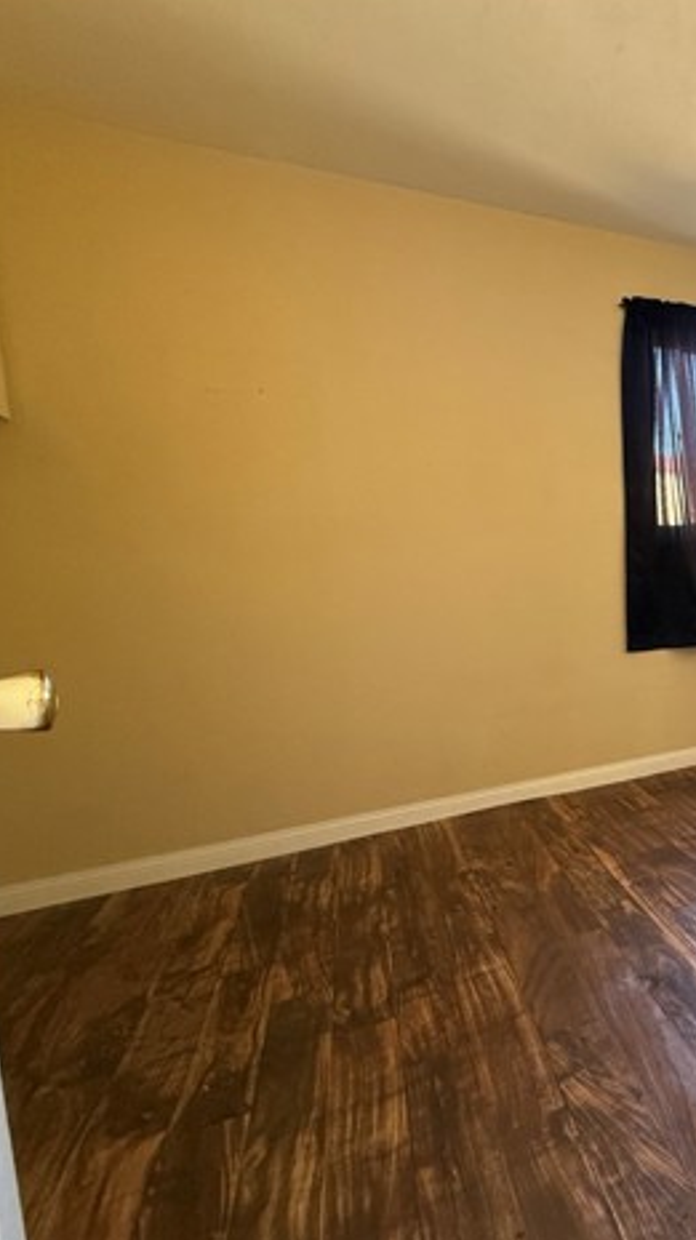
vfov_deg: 83.9
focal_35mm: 21
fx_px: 690
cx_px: 781
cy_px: 616
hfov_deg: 41.5
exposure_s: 1/66
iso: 320
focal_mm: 2.22
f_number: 2.2
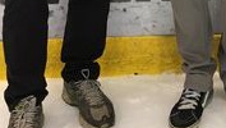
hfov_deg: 19.7
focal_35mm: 107
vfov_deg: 10.3
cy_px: -147
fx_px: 642
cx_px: 195
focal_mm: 4.15
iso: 80
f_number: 2.2
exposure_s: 1/30
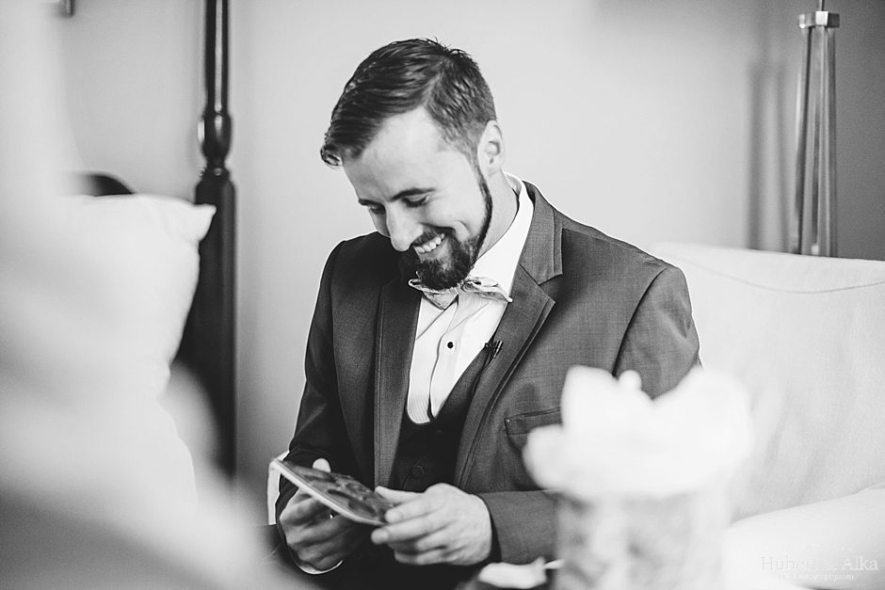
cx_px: 442
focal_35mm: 50
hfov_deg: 39.6
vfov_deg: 27.0
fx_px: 1229
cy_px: 295
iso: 640
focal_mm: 50
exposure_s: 1/400
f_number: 1.8
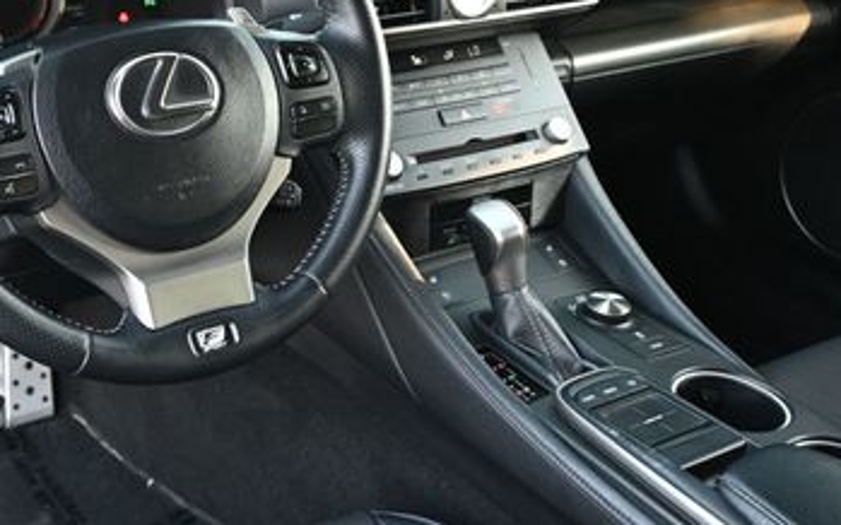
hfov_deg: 36.0
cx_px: 289
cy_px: 270
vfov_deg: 23.1
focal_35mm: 56
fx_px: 1283
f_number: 3.8
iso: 1400
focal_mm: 20
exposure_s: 1/125
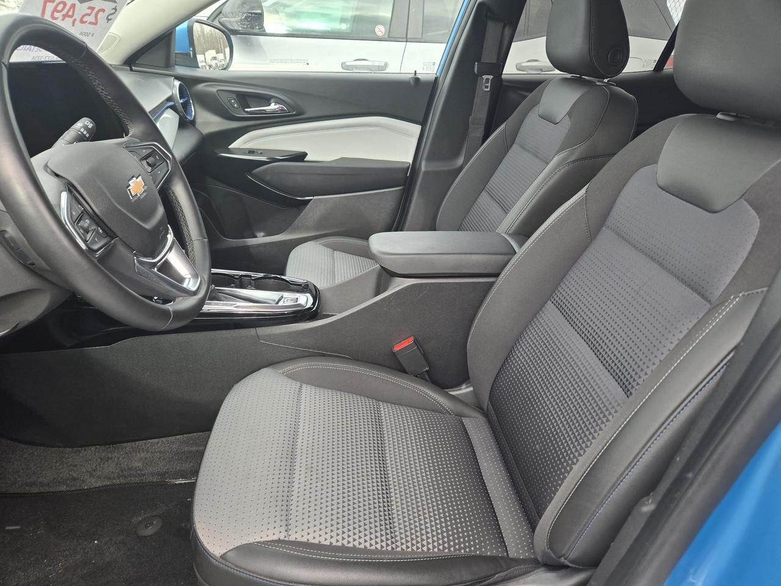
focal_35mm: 23
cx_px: 390
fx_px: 519
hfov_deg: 73.9
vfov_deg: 58.9
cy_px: 293
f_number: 1.8
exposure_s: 1/180
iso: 32
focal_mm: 5.4
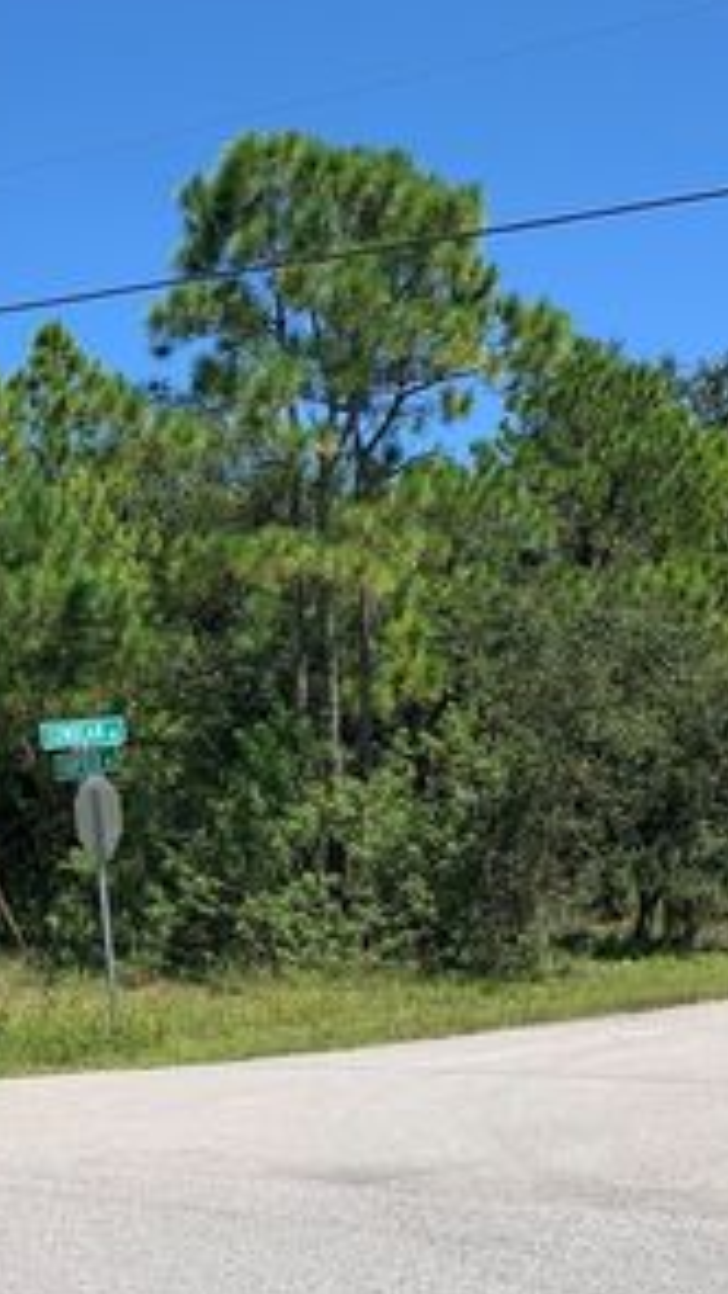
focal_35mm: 48
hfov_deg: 23.7
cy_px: 739
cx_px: -18
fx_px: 1647
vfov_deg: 42.8
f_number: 1.8
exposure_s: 1/2481
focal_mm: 4.25
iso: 25
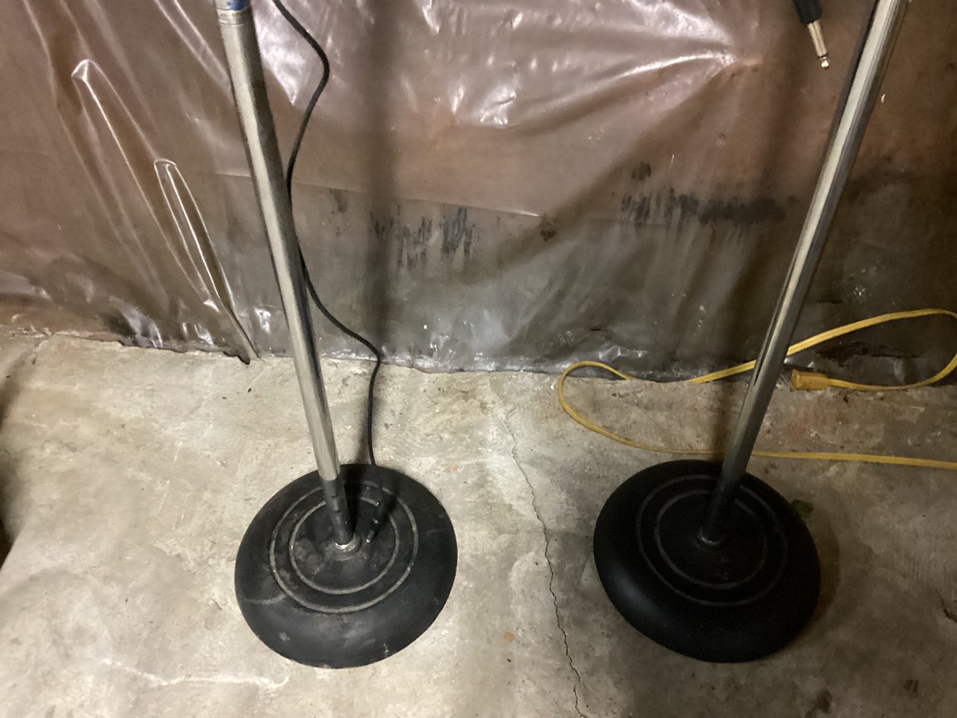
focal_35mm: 31
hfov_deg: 58.3
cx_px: 478
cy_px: 359
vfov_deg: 45.4
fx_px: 857
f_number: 2.4
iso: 800
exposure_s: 1/20
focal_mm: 3.3
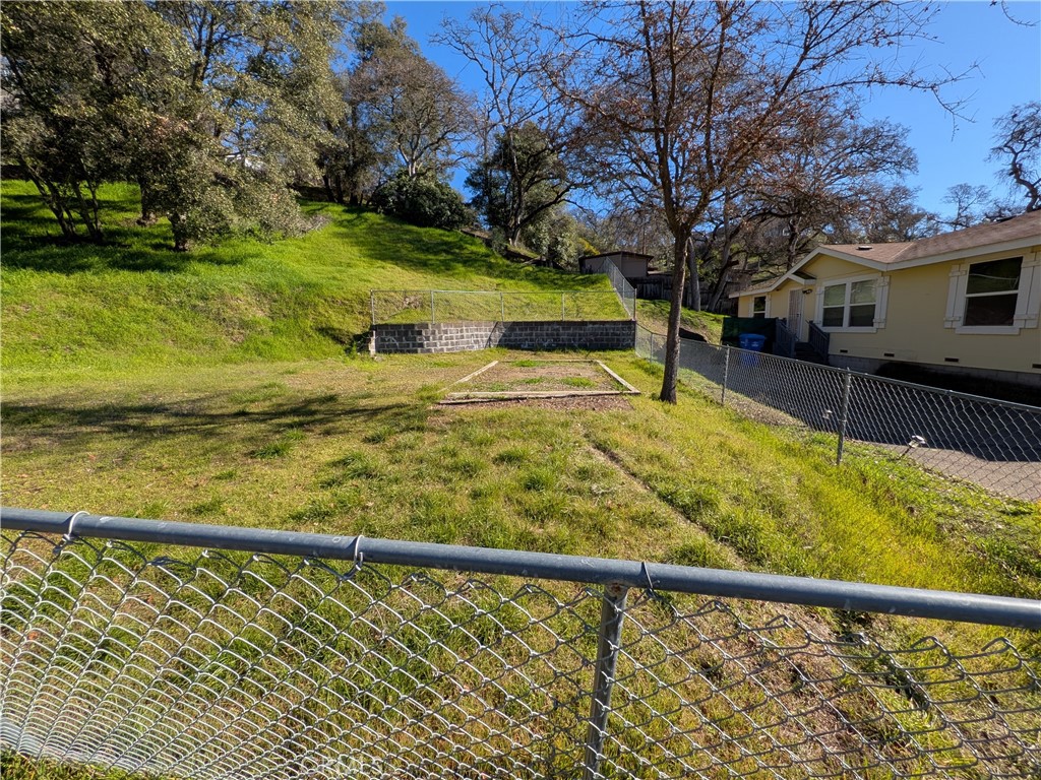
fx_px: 391
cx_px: 520
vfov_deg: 89.9
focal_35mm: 13
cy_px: 390
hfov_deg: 106.2
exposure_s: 1/831
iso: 36
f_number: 2.2
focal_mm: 1.54
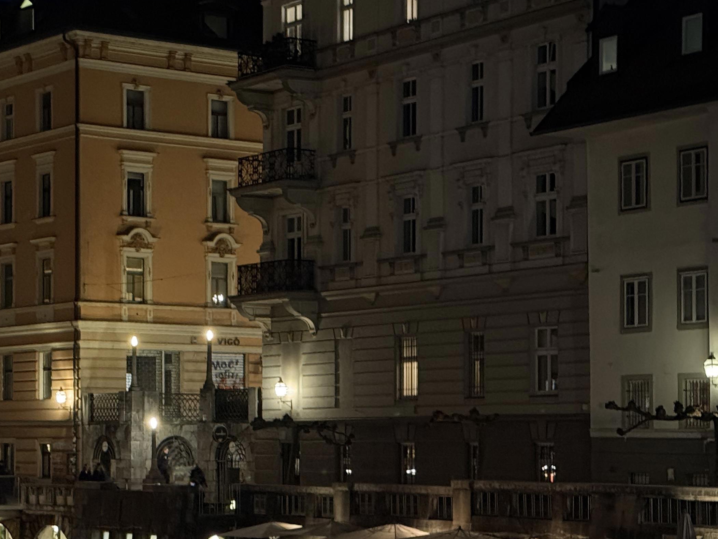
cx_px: 208
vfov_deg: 16.0
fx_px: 1908
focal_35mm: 92
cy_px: 391
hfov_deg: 21.2
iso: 1000
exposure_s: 1/20
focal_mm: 6.76
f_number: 1.78
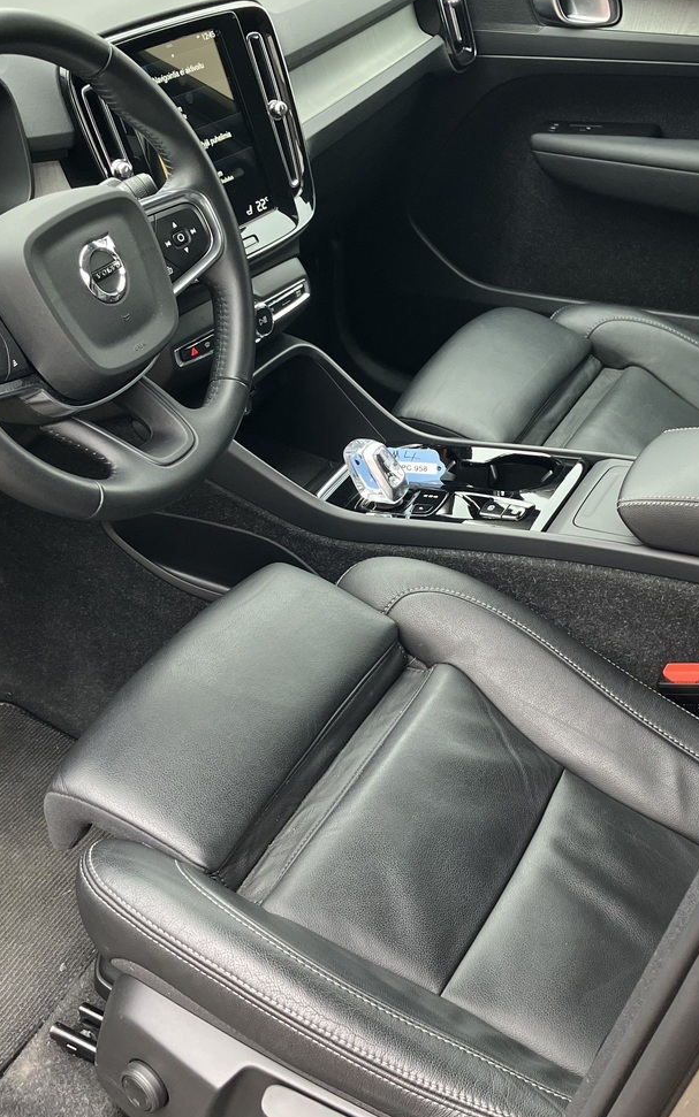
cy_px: 531
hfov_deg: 29.2
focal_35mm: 44
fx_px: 1341
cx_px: 383
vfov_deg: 45.3
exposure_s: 1/102
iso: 80
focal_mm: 3.99
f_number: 1.8
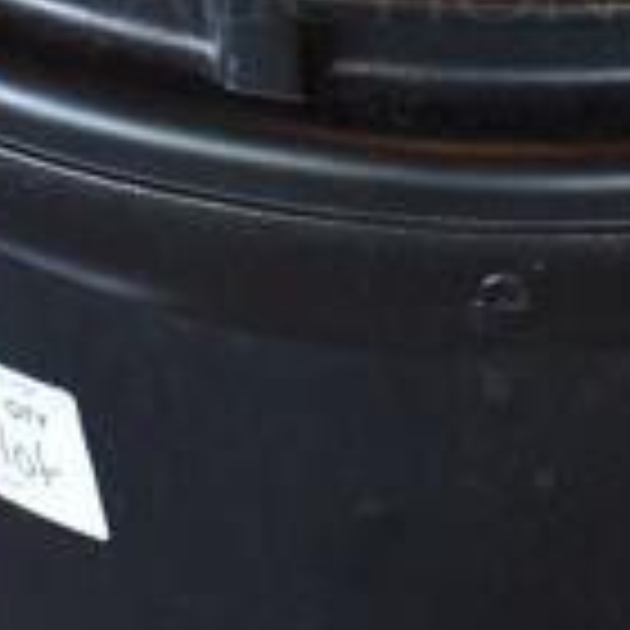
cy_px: -196
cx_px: 590
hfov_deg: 11.6
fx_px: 3089
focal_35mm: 150
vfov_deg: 11.3
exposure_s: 1/125
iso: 900
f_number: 3.5
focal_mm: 18
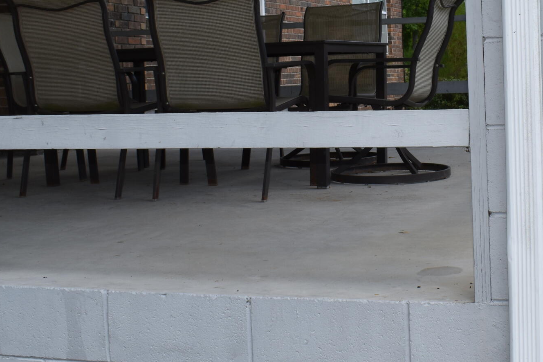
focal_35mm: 61
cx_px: 393
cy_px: 104
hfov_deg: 32.4
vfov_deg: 22.1
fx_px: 920
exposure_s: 1/200
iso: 100
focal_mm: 18
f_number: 9
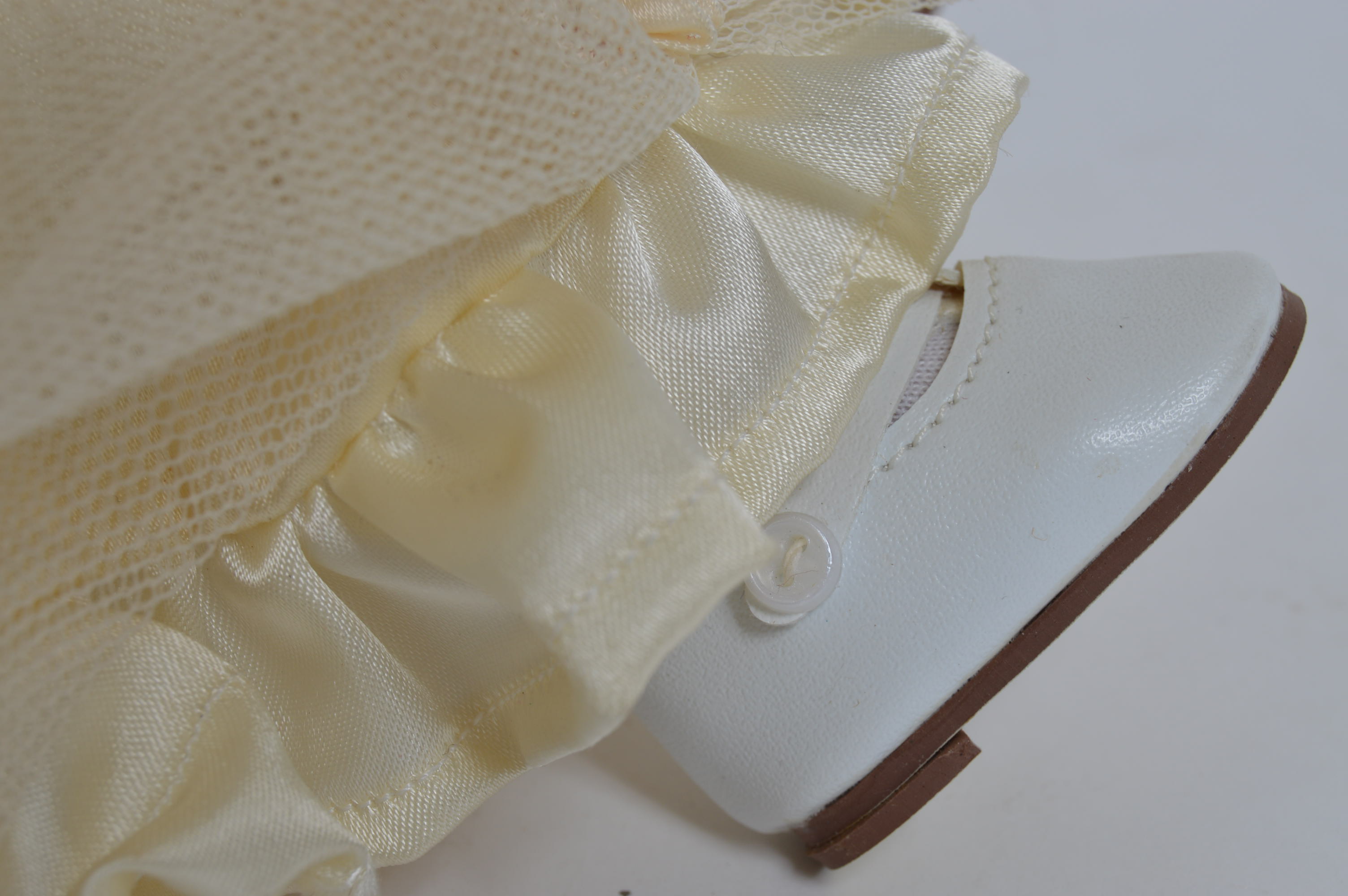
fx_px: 3086
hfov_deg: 24.6
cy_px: 448
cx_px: 674
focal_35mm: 82
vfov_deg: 16.5
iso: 100
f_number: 11
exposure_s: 1/60
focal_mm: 55
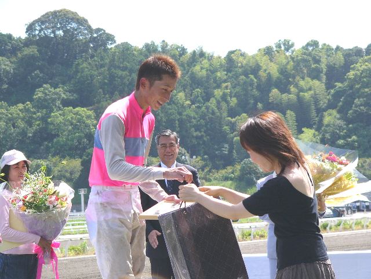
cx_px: 186
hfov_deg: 13.6
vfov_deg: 10.2
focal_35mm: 145
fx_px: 1554
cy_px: 140
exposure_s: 1/500
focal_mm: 24.1
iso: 50
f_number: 4
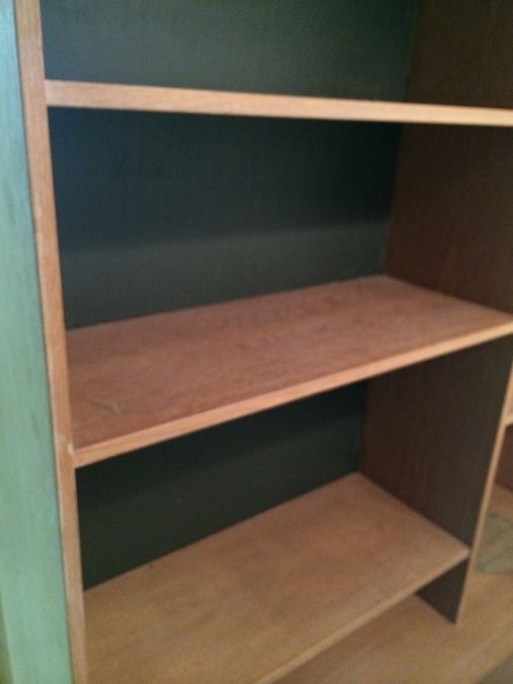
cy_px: 342
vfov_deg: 60.0
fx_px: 593
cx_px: 256
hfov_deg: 46.8
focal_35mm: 30
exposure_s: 1/15
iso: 500
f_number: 2.2
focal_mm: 4.12
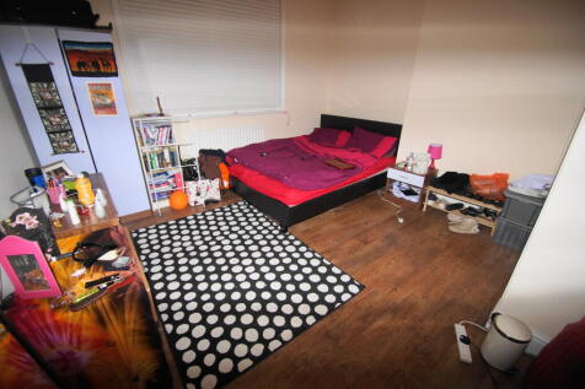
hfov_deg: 100.4
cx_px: 292
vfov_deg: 77.3
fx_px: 244
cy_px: 194
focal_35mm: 15
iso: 640
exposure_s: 1/60
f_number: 3.5
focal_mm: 10
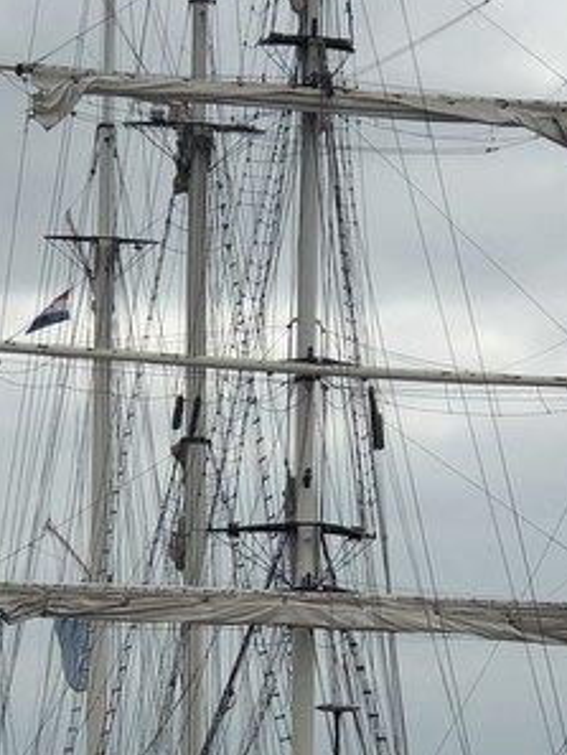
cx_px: 275
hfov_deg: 8.3
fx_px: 3906
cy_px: 544
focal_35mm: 179
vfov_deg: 11.0
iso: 20
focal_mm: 6.6
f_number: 2.8
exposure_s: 1/2024
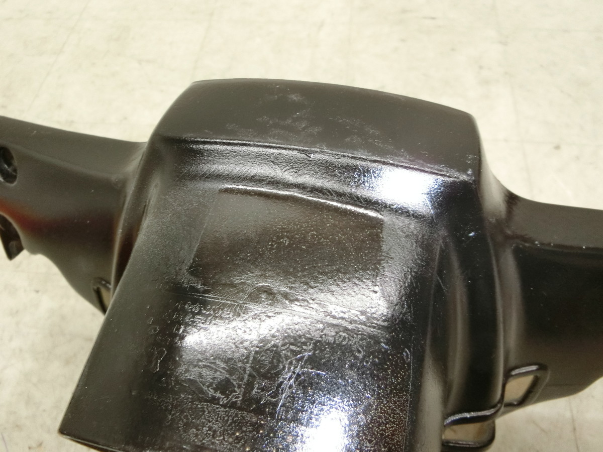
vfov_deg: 54.9
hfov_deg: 69.4
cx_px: 302
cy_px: 226
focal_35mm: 25
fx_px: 435
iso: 400
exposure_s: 1/60
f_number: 3.5
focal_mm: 4.5
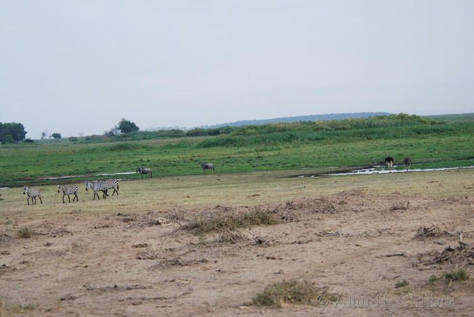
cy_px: 158
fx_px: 1937
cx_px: 237
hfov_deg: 14.0
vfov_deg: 9.4
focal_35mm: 147
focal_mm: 98
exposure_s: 1/320
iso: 125
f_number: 4.8
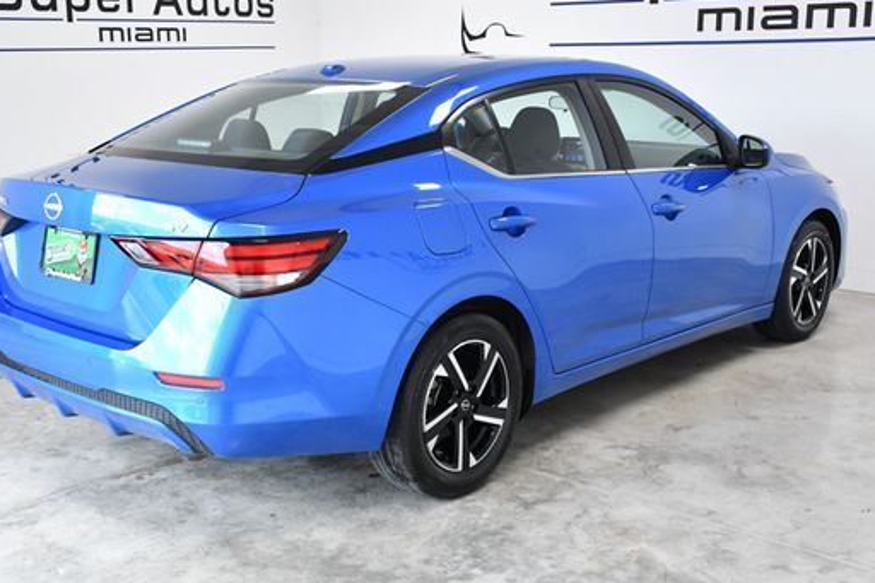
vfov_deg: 29.8
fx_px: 1093
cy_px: 268
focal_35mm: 45
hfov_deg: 43.6
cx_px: 393
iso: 2500
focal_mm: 24
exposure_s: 1/320
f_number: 9
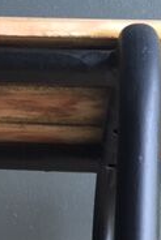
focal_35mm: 105
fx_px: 703
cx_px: 7
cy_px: 236
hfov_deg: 12.9
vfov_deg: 18.9
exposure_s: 1/33
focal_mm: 4.15
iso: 80
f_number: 2.2
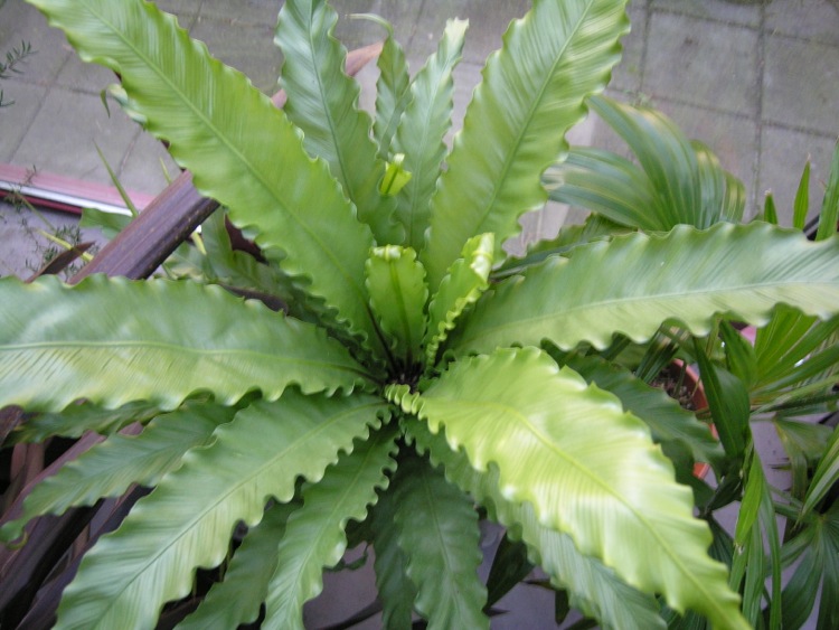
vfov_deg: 56.8
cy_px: 315
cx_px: 420
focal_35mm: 24
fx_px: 582
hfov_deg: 71.6
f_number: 2.6
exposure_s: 1/12.8
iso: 200
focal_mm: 6.1
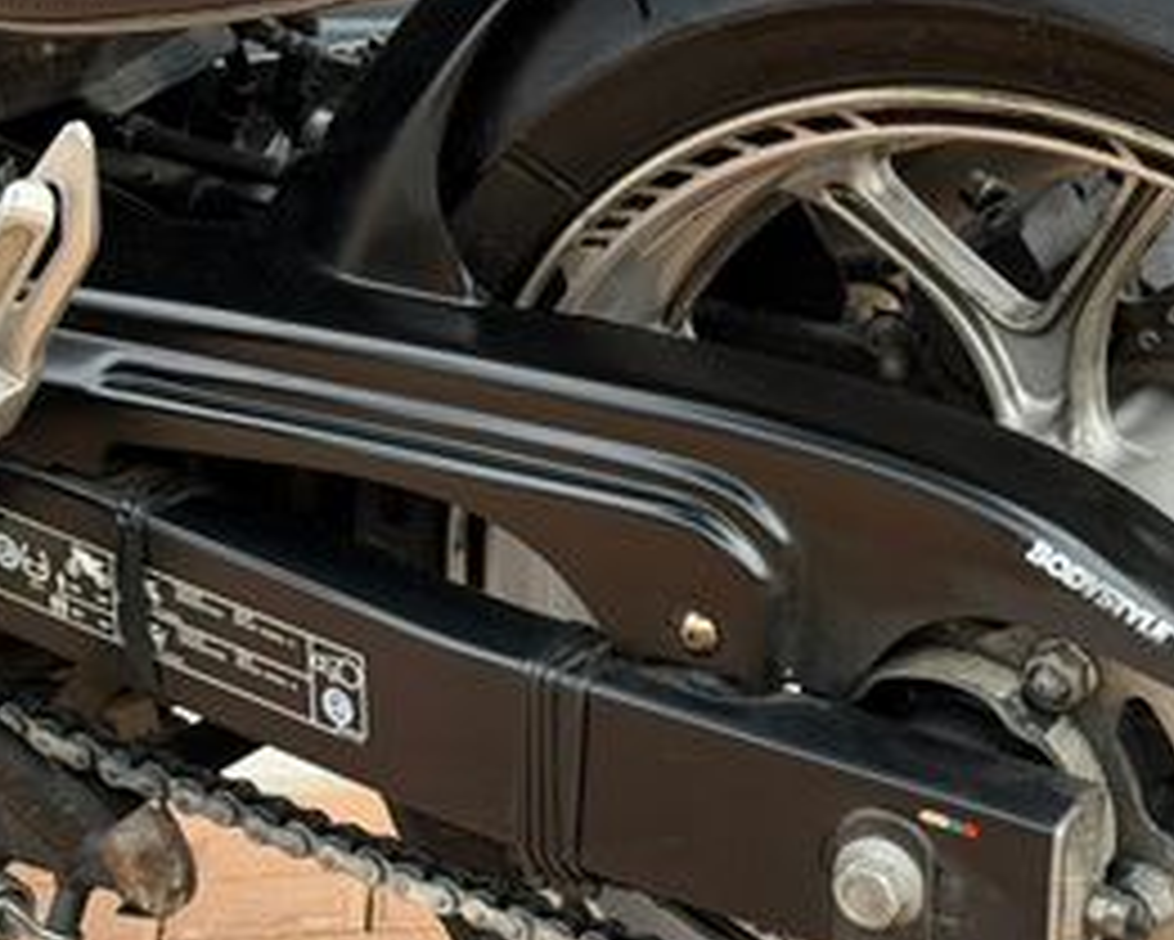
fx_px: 3997
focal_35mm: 115
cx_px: 981
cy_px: 765
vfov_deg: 13.3
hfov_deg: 16.6
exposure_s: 1/503
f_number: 1.78
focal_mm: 6.76
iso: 64
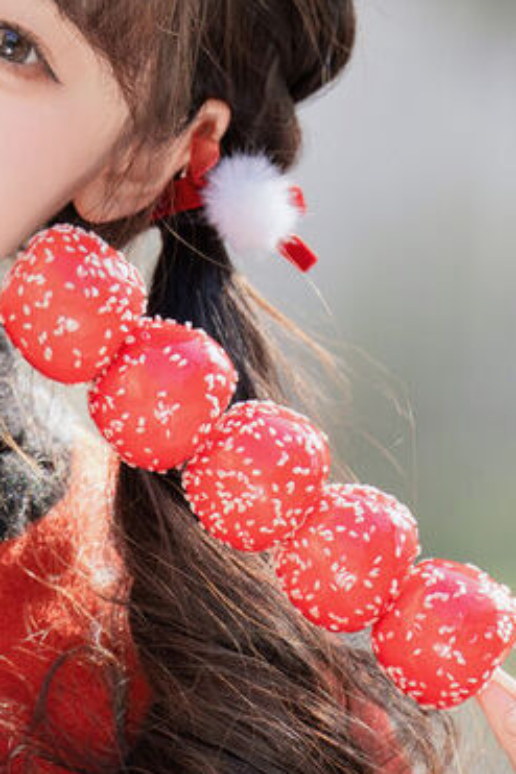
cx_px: -355
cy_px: 506
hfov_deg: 1.6
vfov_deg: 2.4
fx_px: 18269
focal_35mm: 849
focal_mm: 200
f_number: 2.8
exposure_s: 1/320
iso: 200
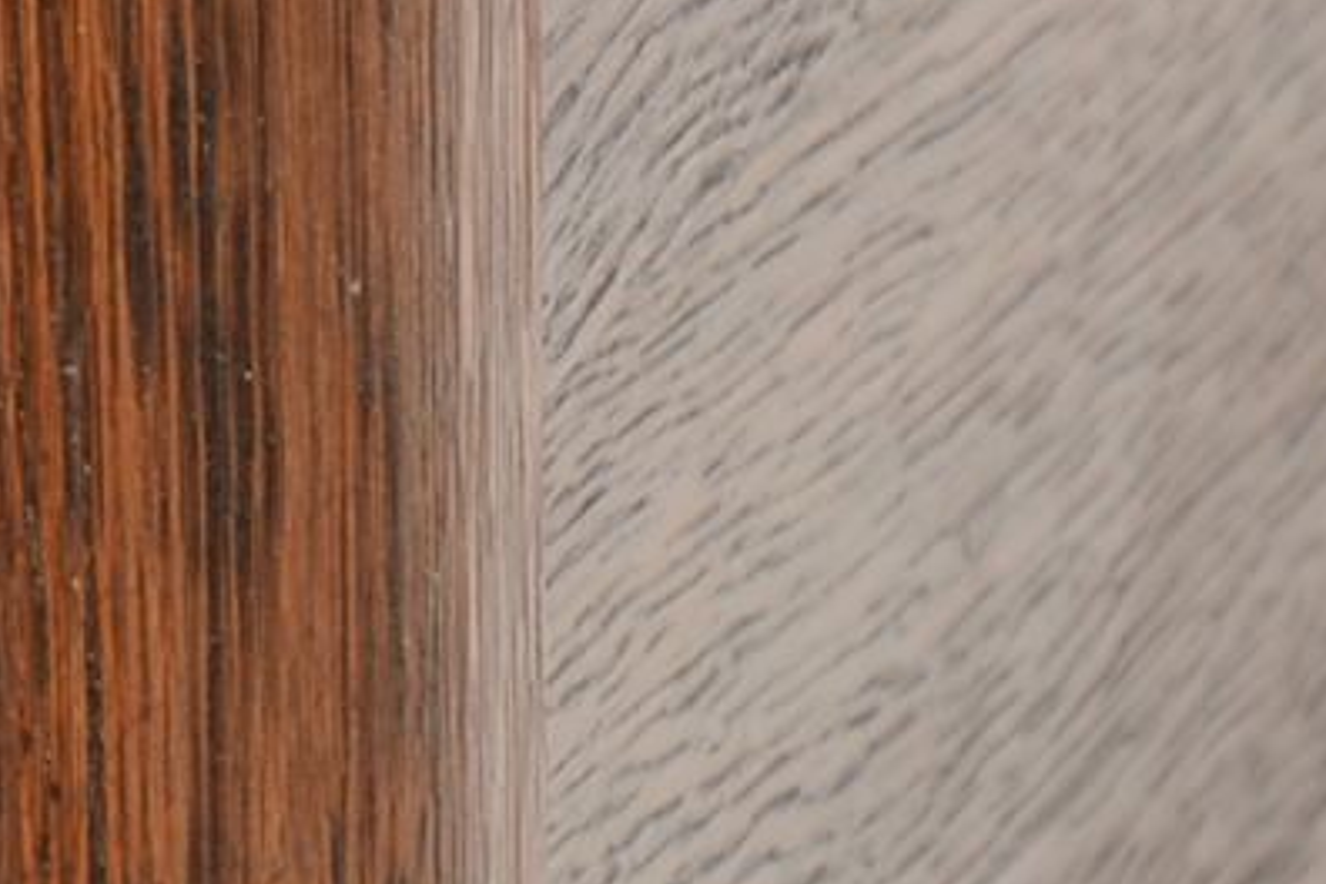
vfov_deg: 1.4
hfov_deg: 2.1
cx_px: -1370
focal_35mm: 978
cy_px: -981
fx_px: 36024
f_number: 9
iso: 125
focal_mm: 105
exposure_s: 1/125
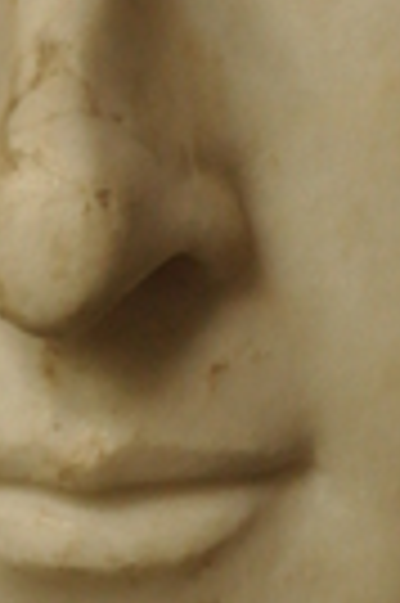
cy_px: 9
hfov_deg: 1.9
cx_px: 240
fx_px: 11788
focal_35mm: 705
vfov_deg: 2.9
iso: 1000
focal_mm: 95
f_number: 5.3
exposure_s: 1/50
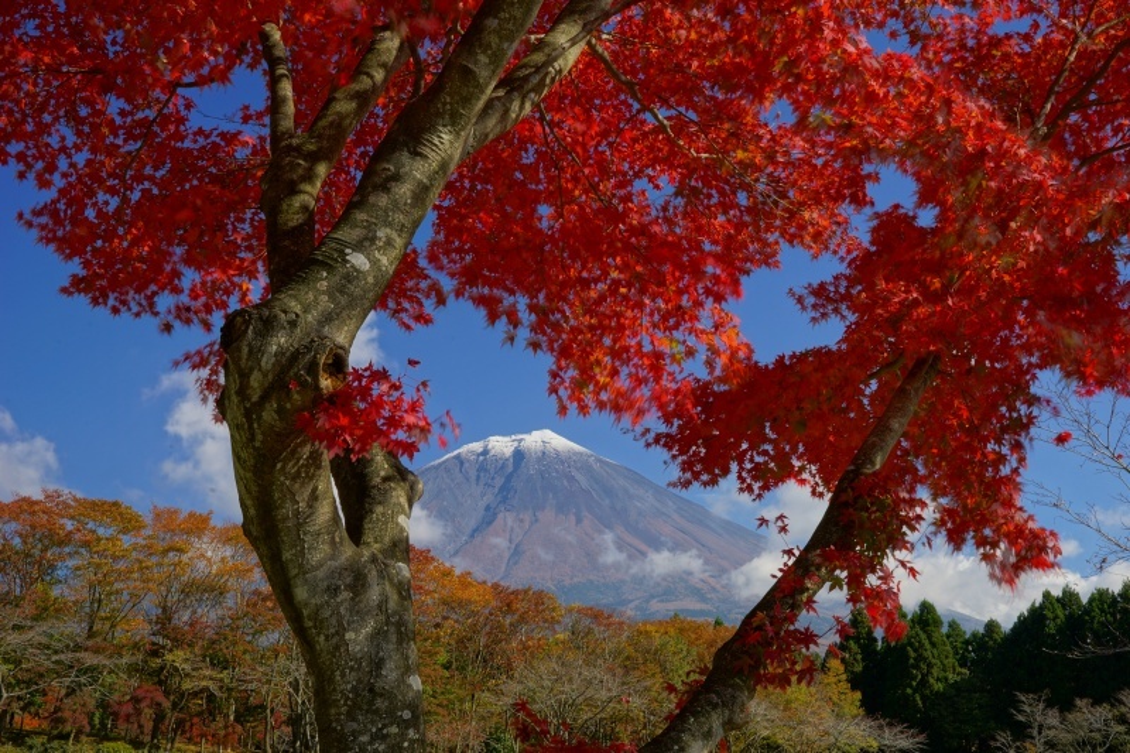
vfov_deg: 33.4
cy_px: 376
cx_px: 565
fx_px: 1255
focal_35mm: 40
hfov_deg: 48.5
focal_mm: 40
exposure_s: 1/10
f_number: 22
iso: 100
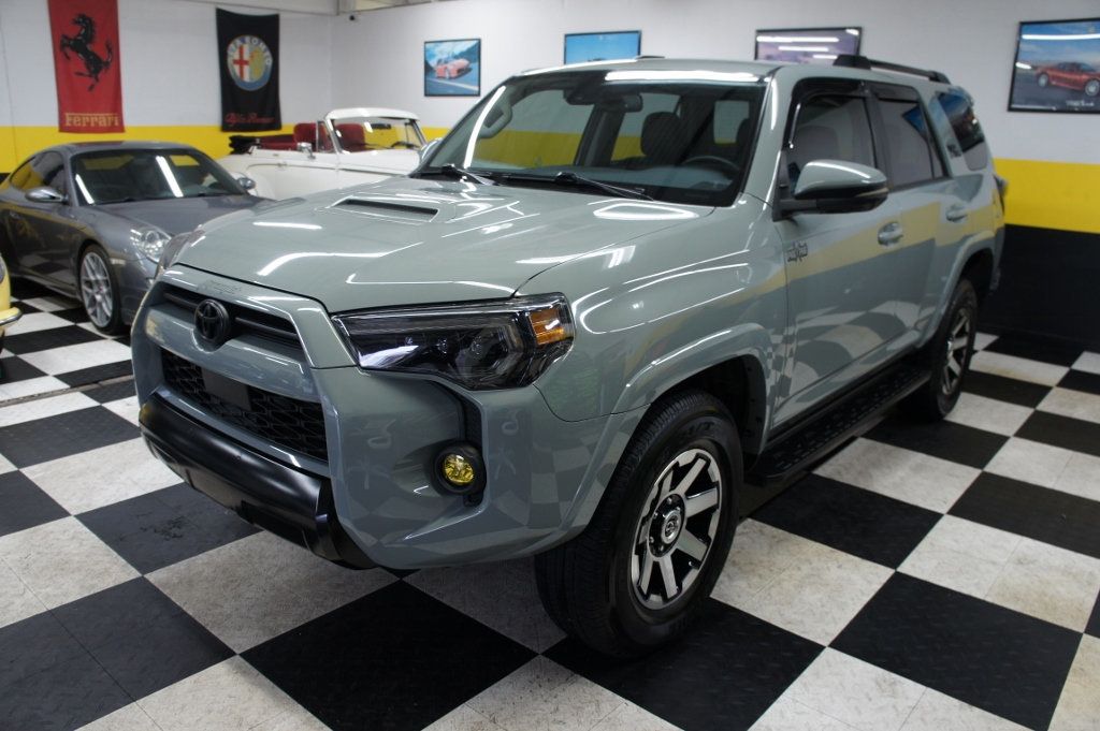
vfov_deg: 47.9
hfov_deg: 67.4
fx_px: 824
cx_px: 550
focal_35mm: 27
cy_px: 366
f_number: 3.5
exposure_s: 1/30
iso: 250
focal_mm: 18
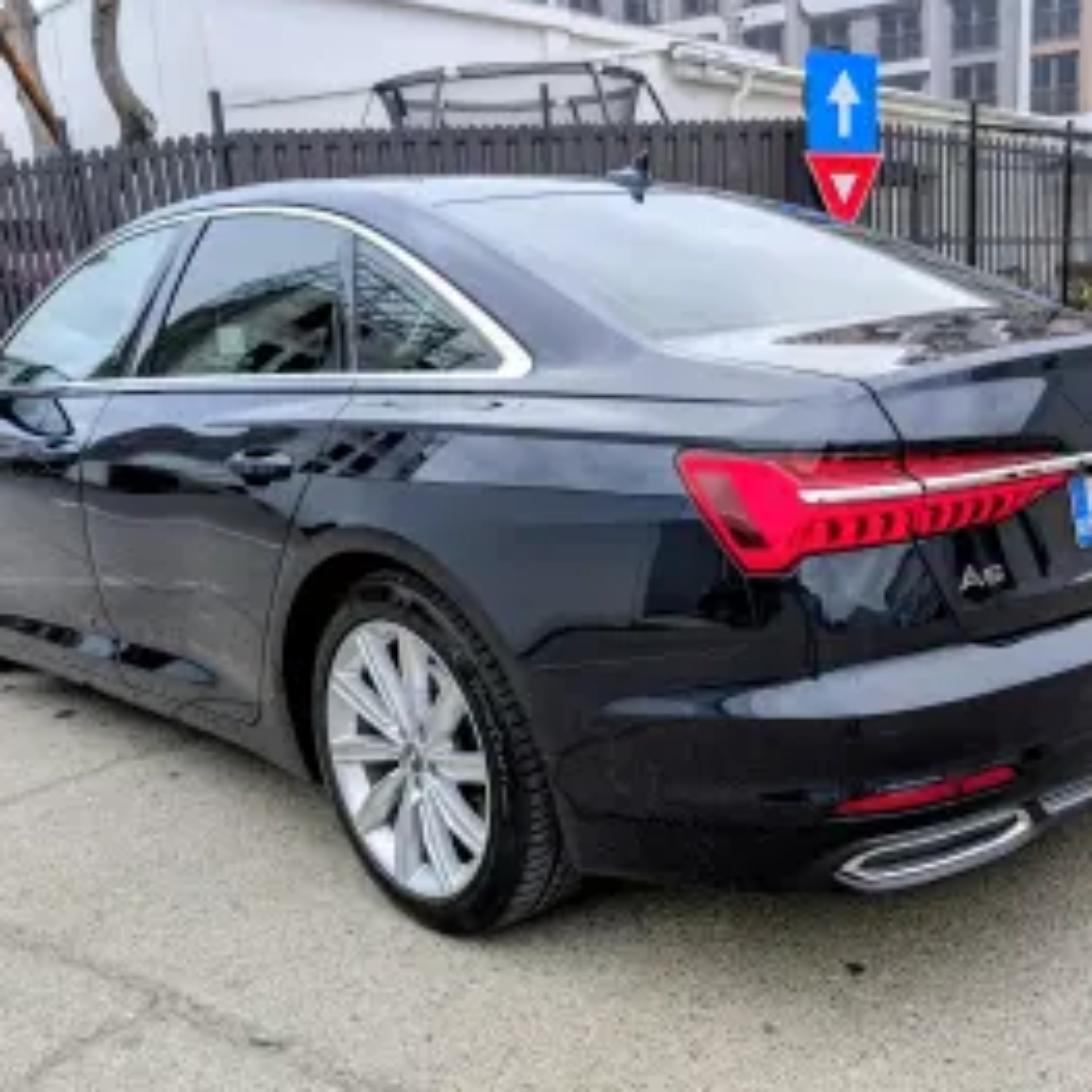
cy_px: 540
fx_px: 1035
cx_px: 565
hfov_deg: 55.6
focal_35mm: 29
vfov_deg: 55.6
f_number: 1.68
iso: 20
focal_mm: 6.9
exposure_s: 1/397
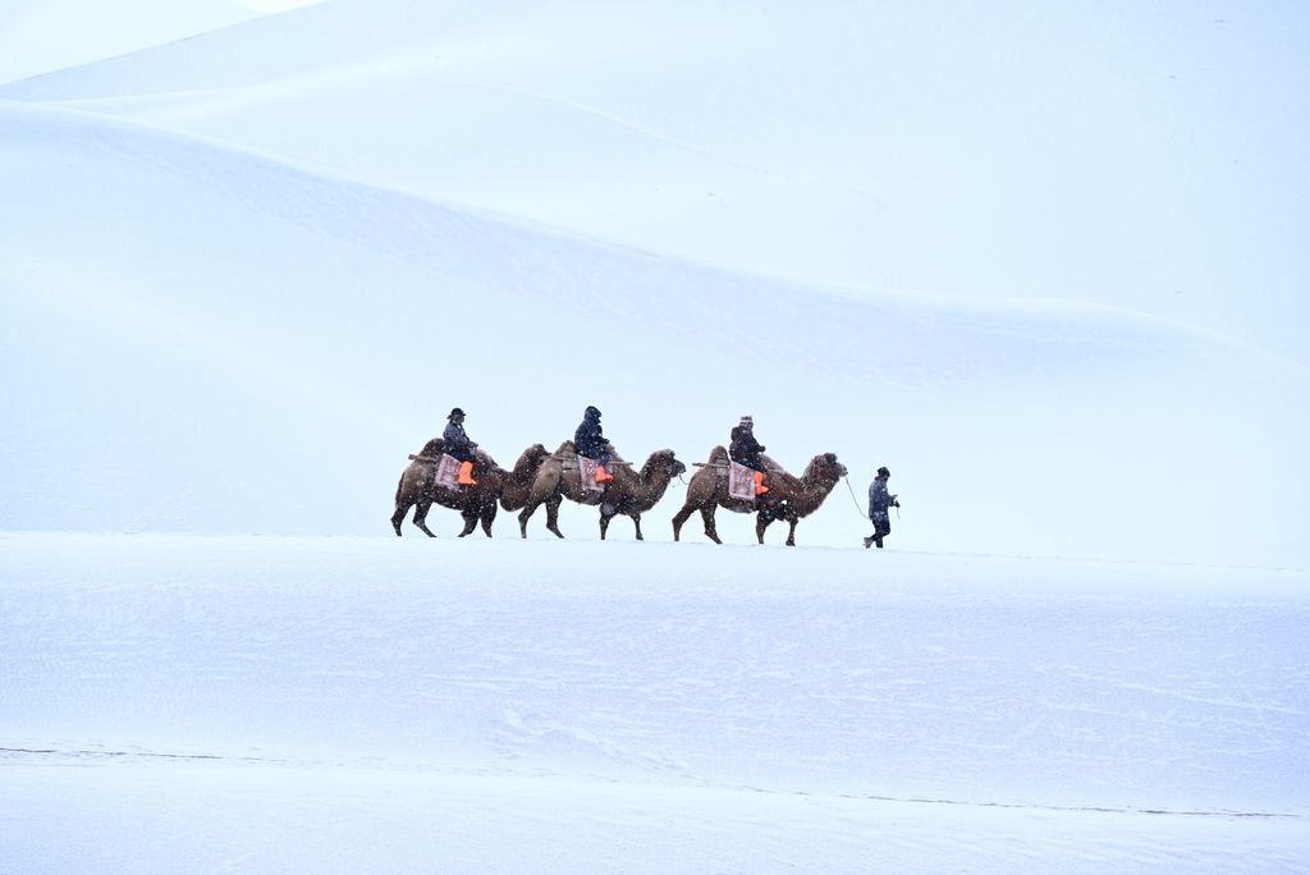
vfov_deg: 11.4
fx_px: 4369
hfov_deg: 17.1
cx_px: 655
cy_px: 438
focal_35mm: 120
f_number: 6.3
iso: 400
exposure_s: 1/640
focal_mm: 120
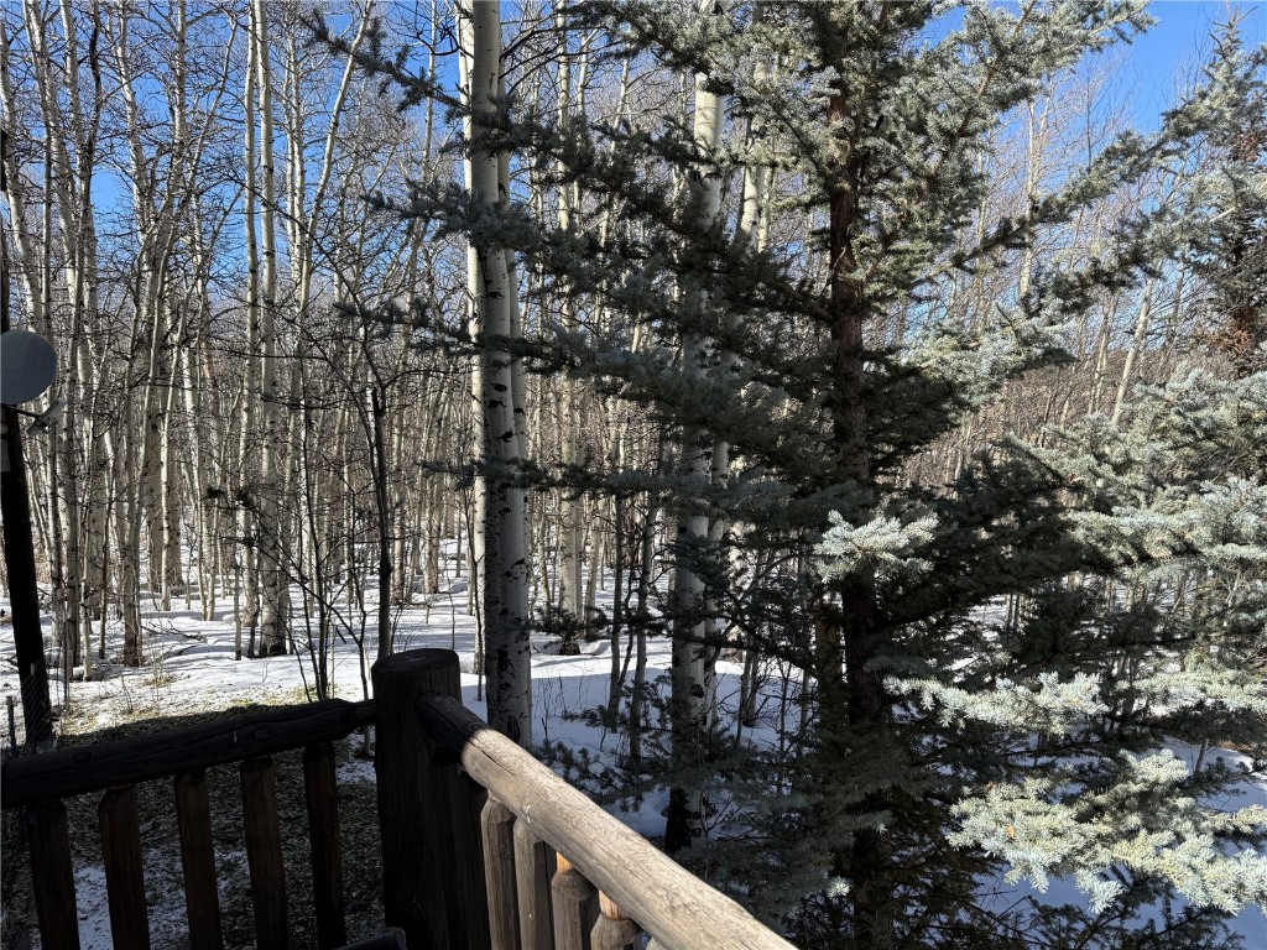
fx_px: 878
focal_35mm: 24
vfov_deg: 56.8
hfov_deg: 71.6
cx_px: 634
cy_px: 475
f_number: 1.78
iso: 80
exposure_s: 1/1727
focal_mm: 6.76
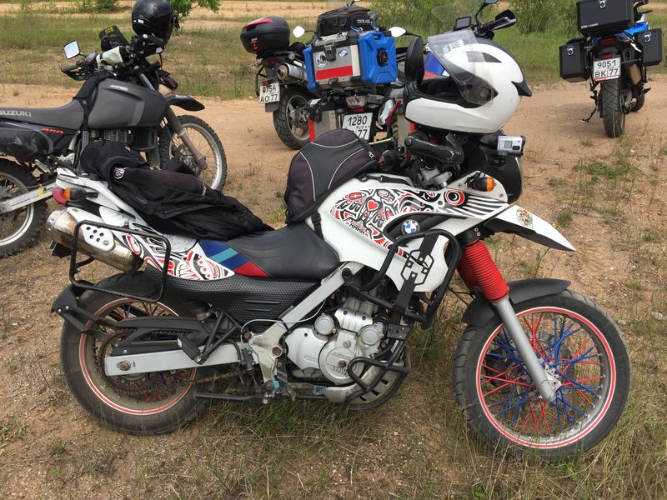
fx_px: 559
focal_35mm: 29
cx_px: 334
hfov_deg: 61.7
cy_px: 250
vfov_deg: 48.2
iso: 32
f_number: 2.2
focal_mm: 4.15
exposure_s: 1/1199
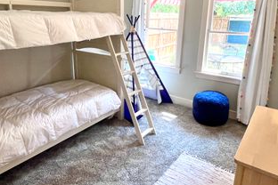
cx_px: 138
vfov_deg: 49.1
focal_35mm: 26
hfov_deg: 69.4
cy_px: 70
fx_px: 201
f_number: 1.8
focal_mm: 1.57
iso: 160
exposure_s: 1/120
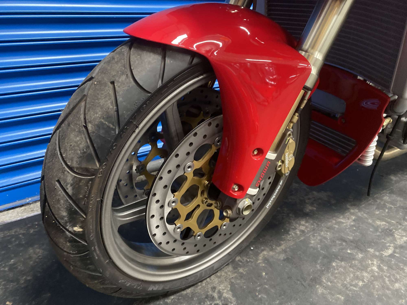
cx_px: 204
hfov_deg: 67.3
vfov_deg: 53.1
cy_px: 152
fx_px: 306
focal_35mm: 26
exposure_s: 1/30
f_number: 1.8
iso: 800
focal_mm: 4.25
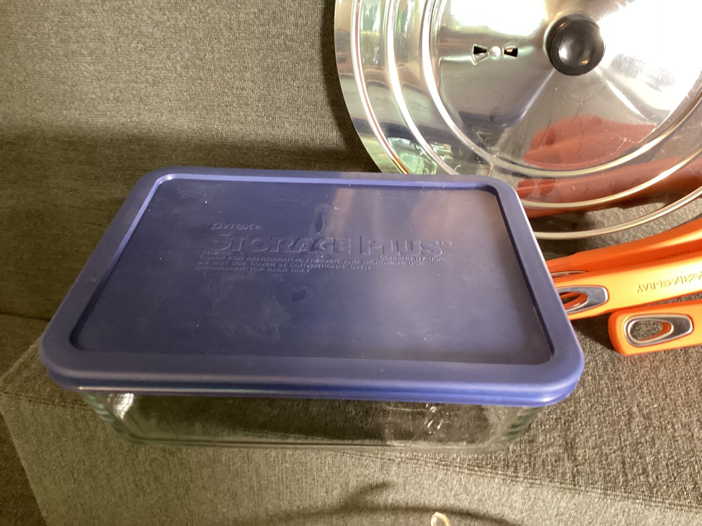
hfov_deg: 58.3
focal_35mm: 31
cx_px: 351
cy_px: 263
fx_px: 629
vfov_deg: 45.4
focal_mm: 3.3
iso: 320
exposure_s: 1/33
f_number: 2.4
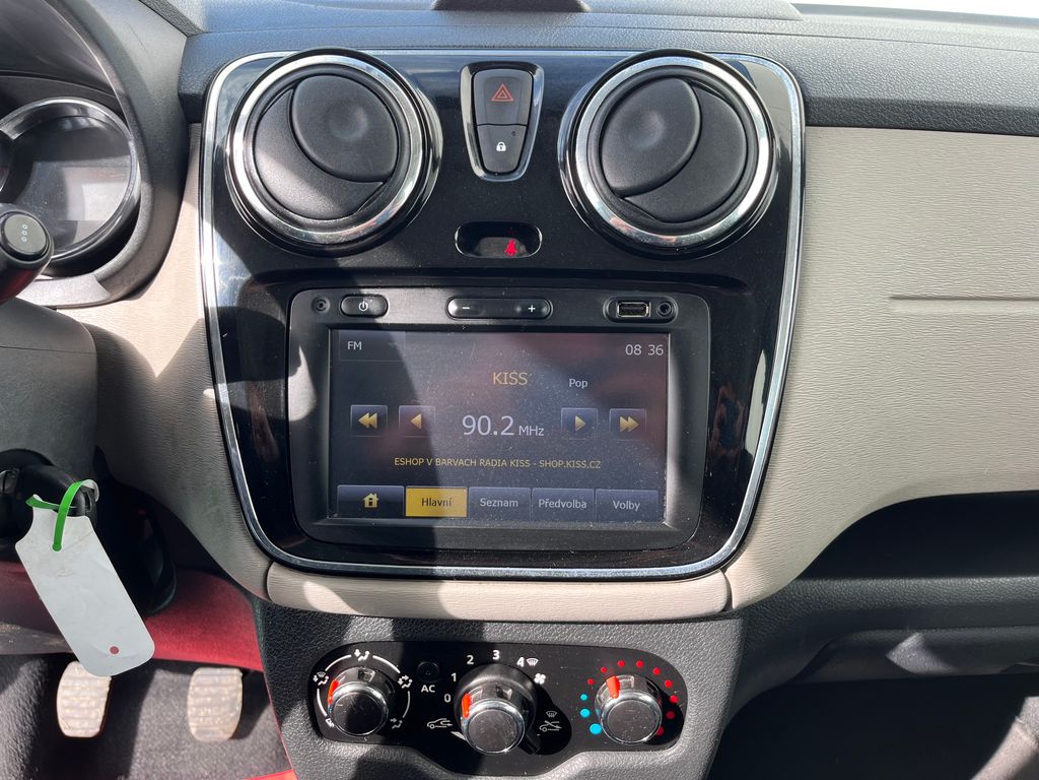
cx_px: 520
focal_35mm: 26
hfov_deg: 67.3
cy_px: 390
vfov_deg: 53.1
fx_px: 780
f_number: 1.6
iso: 40
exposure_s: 1/245
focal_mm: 5.1
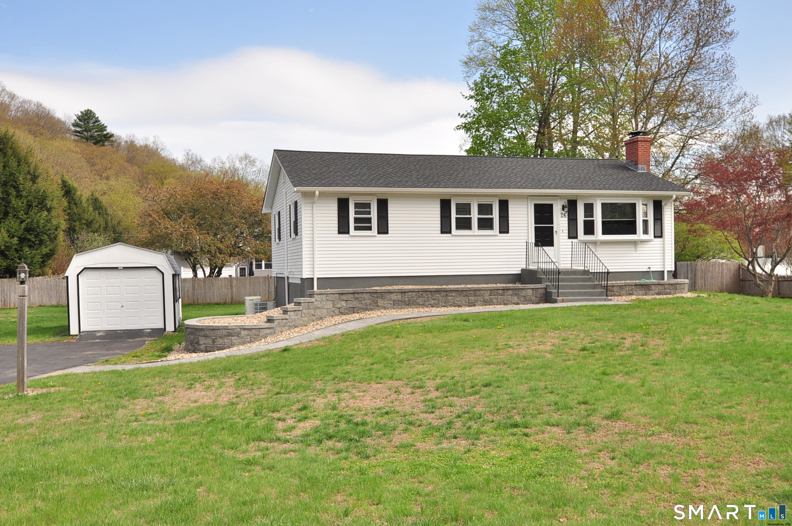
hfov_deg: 62.0
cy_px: 263
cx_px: 396
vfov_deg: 43.5
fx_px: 659
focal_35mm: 30
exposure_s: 1/320
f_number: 7.1
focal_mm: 20
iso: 200
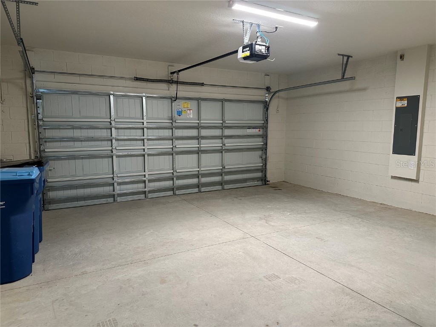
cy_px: 164
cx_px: 218
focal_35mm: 24
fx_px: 302
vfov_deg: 56.8
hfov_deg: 71.6
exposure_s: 1/60
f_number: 1.78
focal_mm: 6.86
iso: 250
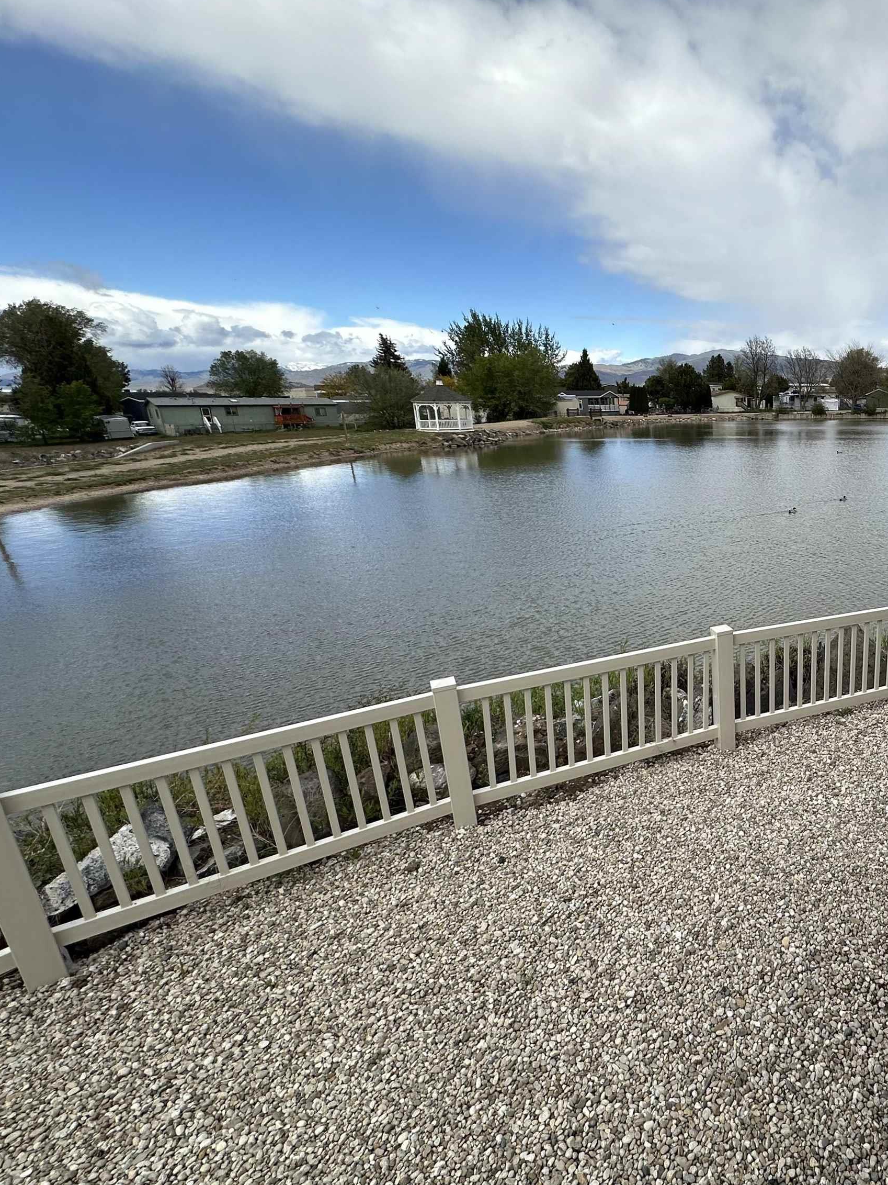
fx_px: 650
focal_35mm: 19
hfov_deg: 59.8
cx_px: 776
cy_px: 588
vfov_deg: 84.7
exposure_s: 1/1667
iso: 50
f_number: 2.2
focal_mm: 2.22
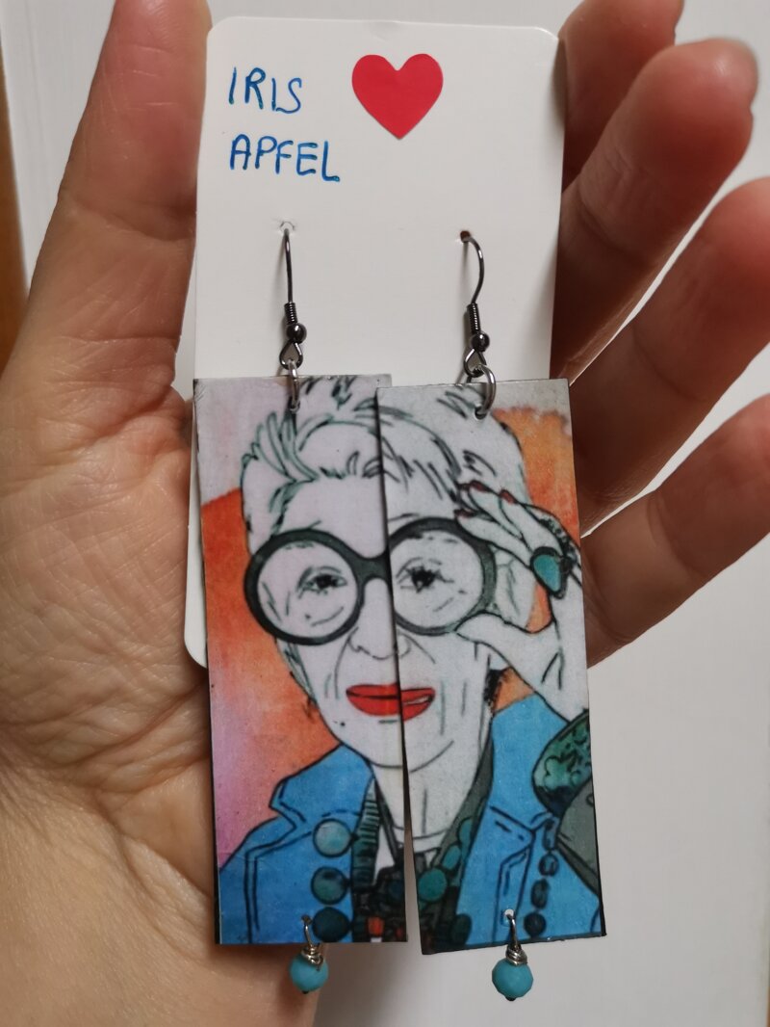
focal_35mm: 27
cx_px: 385
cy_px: 514
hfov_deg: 51.4
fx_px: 800
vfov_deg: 65.3
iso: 320
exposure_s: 1/100
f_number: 1.8
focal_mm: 5.58
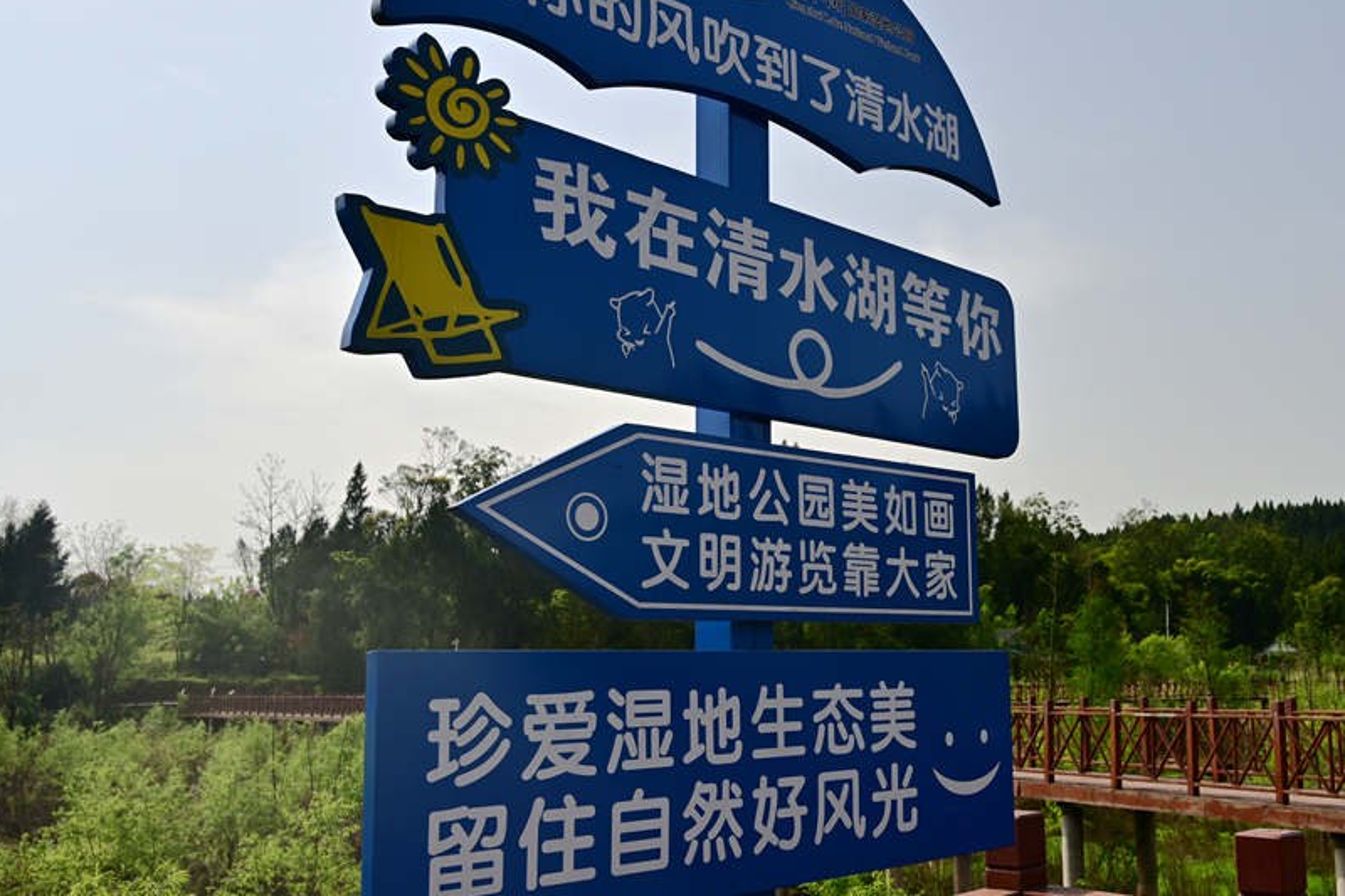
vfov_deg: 36.9
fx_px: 1345
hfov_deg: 51.9
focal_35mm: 36
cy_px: 466
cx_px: 918
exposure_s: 1/160
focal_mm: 24
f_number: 8
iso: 100
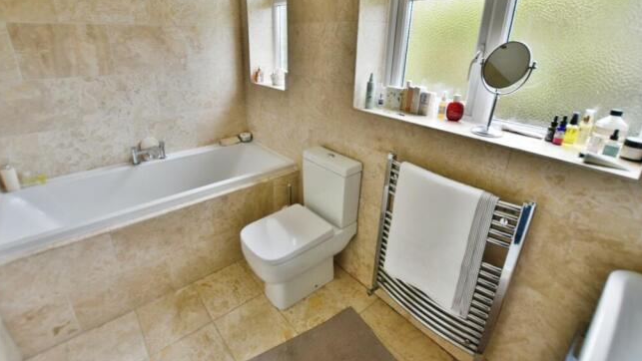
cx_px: 317
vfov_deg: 67.0
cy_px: 165
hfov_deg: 99.4
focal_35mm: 16
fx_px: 272
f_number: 3.5
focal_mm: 10
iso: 100
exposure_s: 1/20
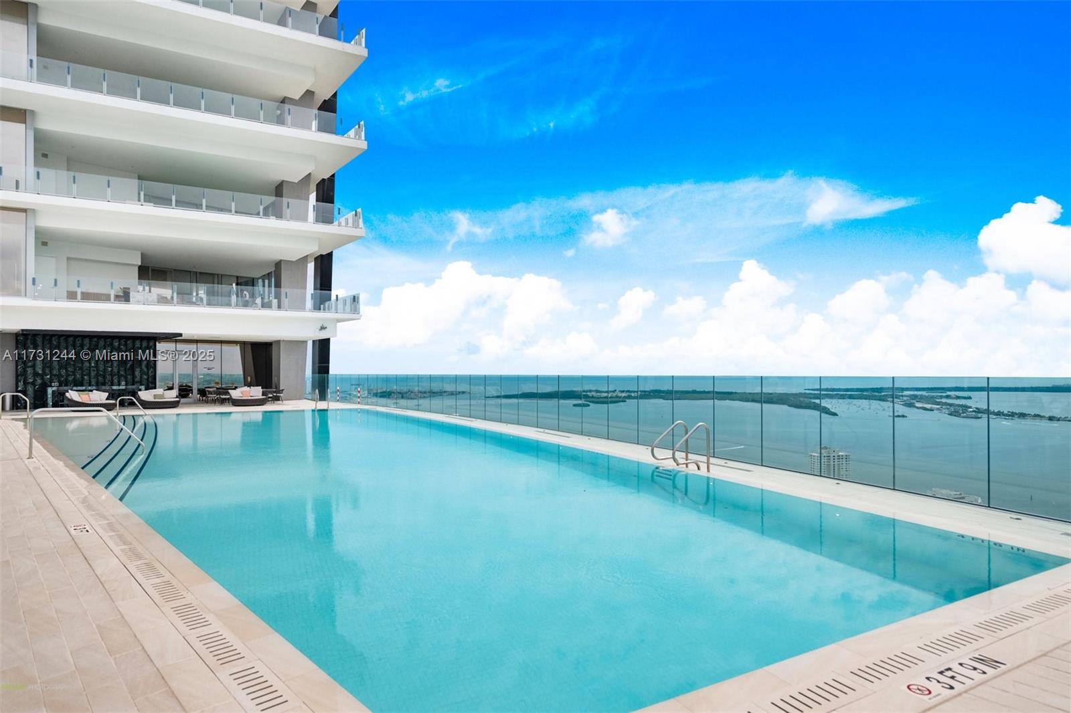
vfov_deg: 64.5
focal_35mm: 19
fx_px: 565
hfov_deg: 86.9
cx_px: 536
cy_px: 356
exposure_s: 1/6400
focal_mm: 19
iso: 1000
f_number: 5
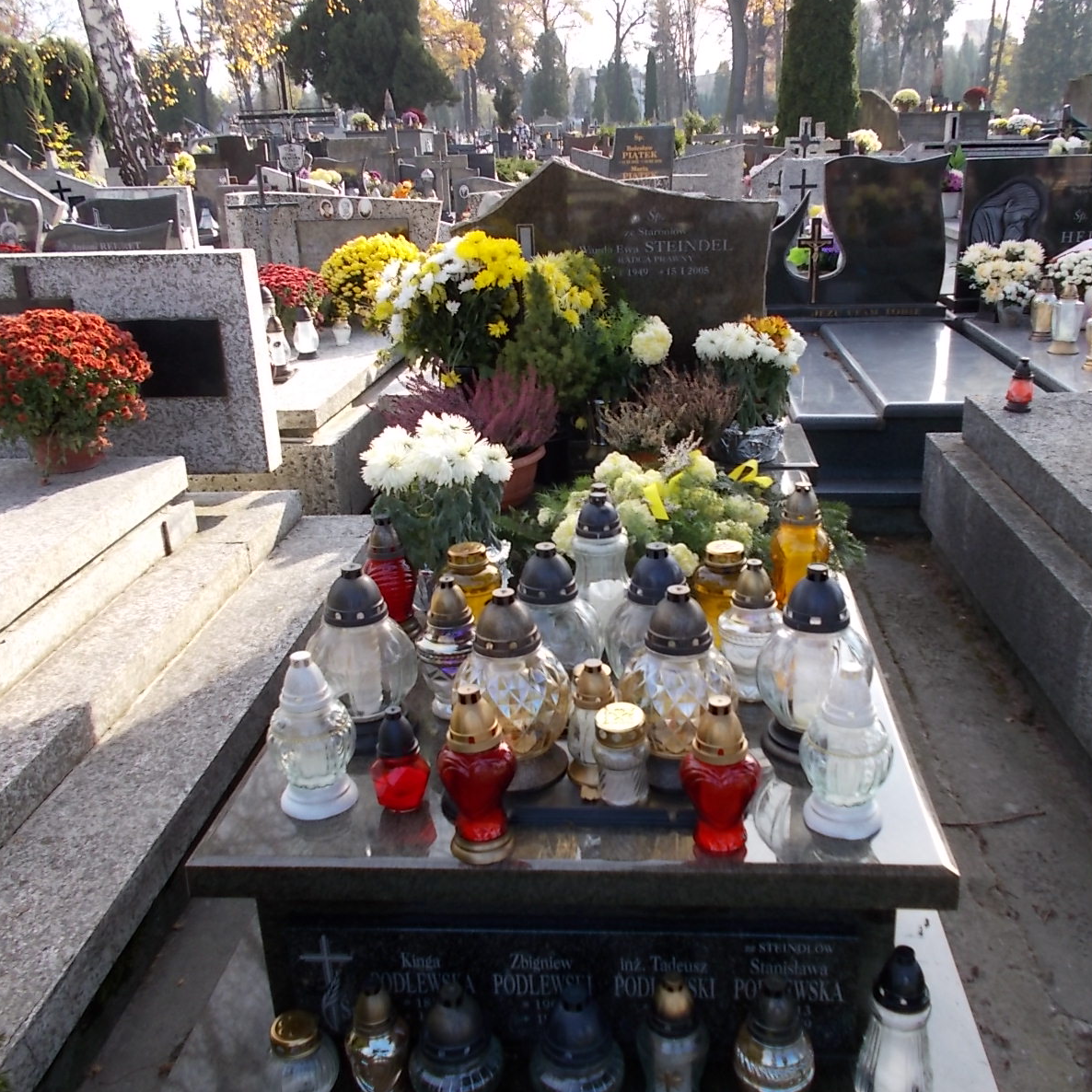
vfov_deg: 52.5
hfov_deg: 52.5
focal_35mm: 31
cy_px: 548
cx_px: 587
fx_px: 1106
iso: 80
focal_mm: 4.6
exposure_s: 1/200
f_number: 3.2
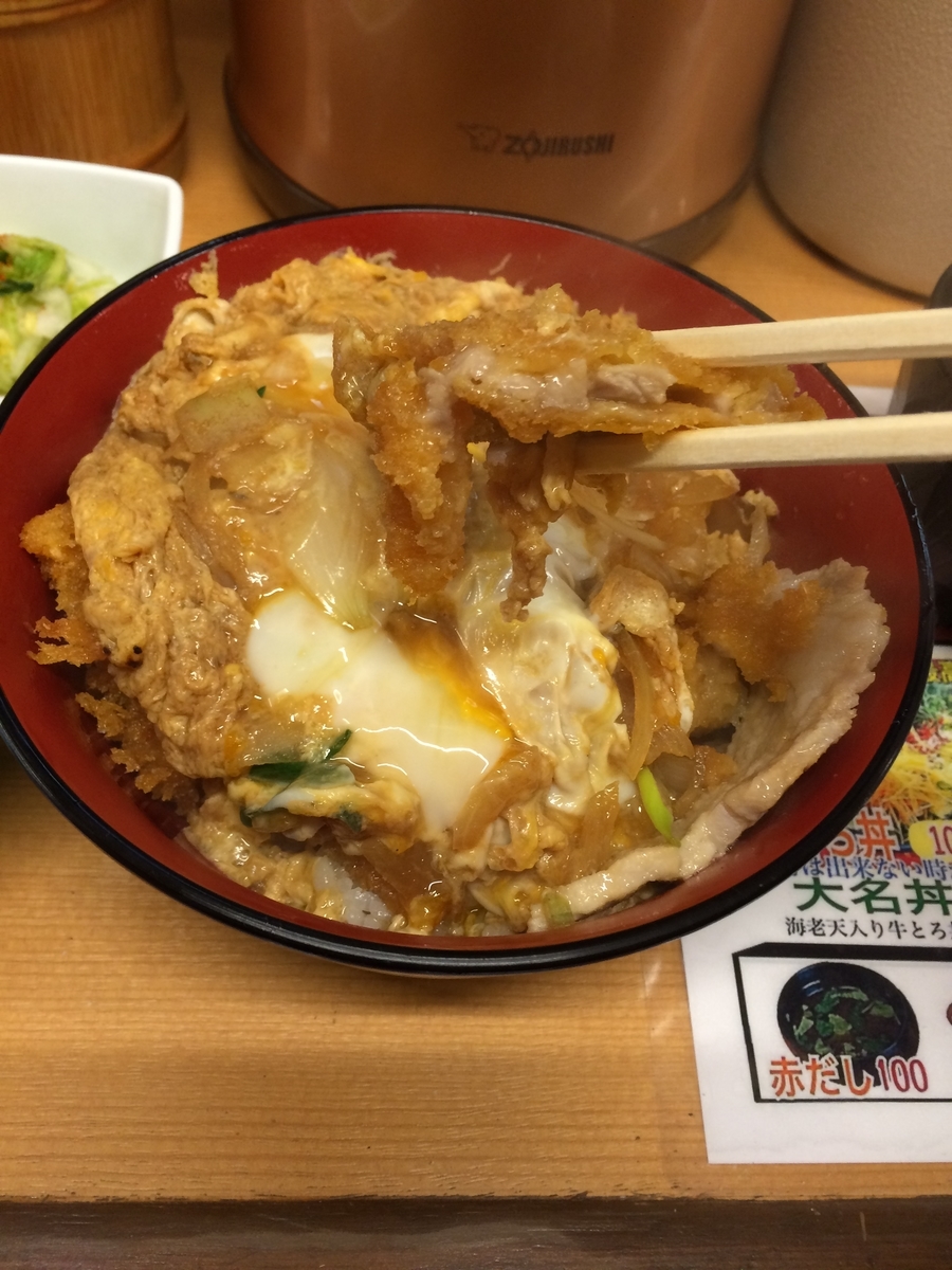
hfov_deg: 48.2
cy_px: 635
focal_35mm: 29
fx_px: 1063
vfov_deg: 61.7
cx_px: 476
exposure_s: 1/30
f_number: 2.2
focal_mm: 4.15
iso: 100
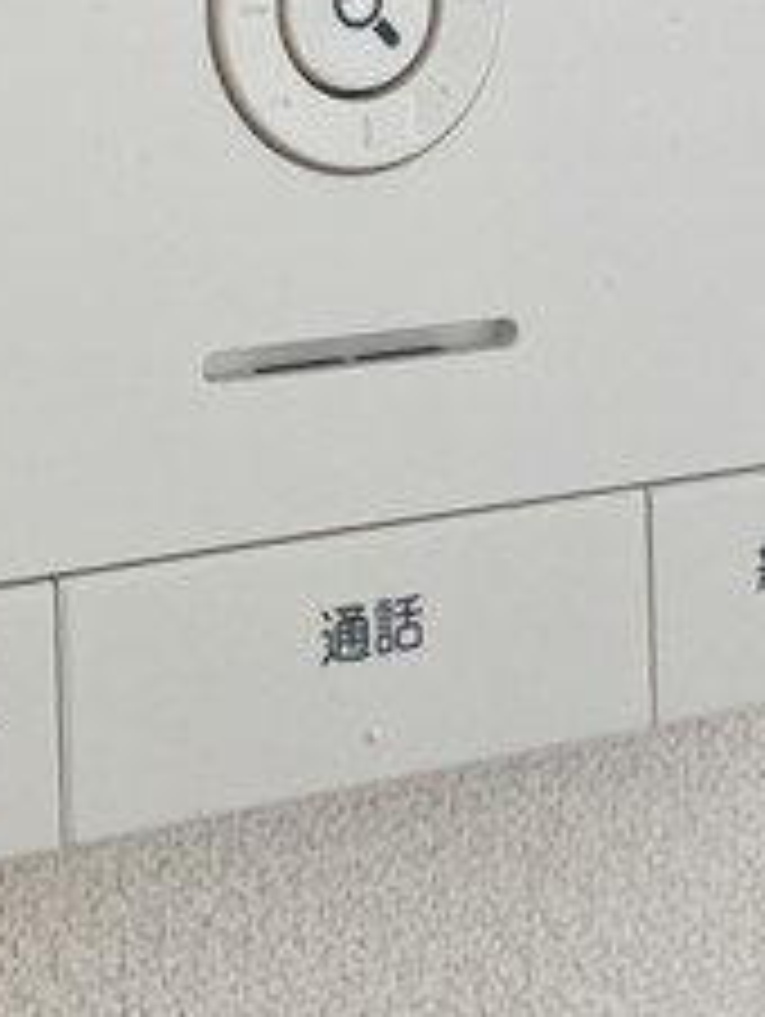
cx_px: 207
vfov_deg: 20.5
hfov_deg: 16.0
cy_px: -54
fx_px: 2706
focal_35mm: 92
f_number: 1.8
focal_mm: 4.25
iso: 125
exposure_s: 1/121
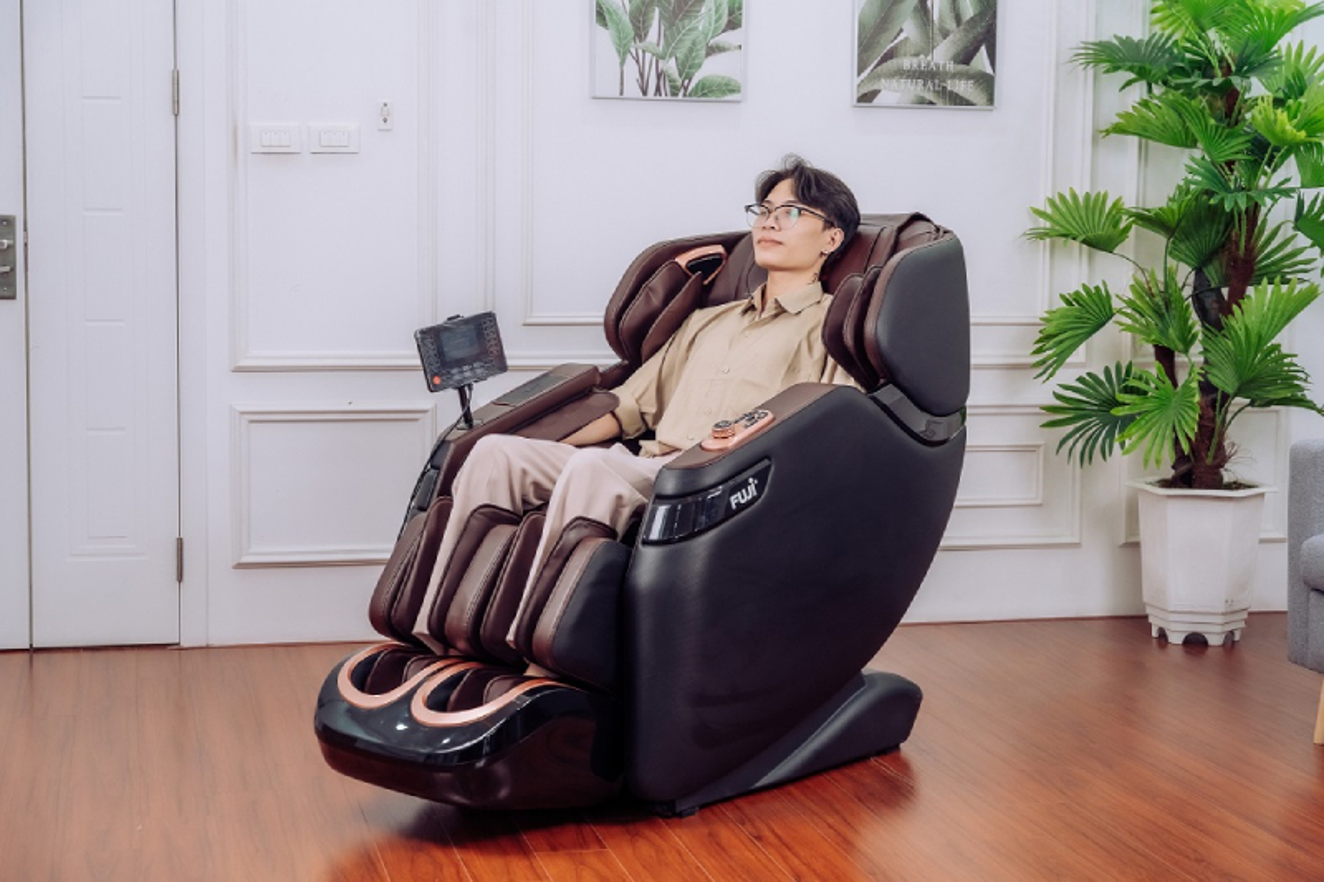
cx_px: 662
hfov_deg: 33.4
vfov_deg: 22.6
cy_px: 441
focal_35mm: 60
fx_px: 2206
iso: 1600
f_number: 5
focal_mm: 60
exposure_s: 1/160
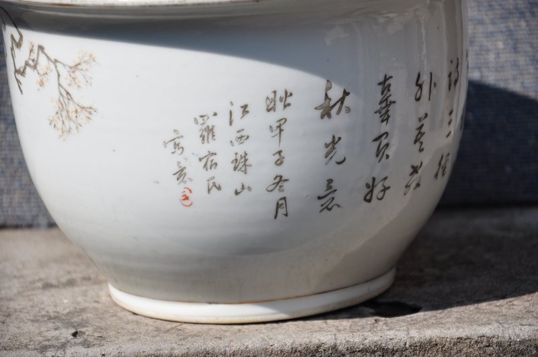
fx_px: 2352
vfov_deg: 8.7
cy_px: 178
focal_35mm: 158
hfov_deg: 13.1
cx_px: 269
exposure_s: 1/800
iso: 200
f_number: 5.6
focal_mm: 105
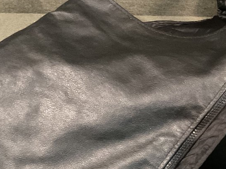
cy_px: 137
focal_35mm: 81
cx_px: 234
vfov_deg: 18.0
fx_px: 529
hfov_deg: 23.0
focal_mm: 3
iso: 640
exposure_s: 1/25
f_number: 1.8
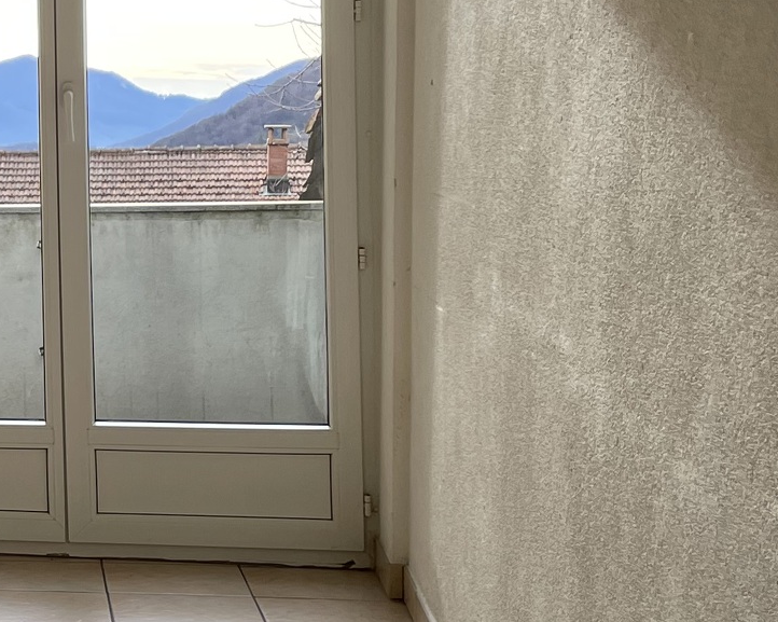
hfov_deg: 19.0
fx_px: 2071
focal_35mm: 90
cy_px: 184
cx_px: -343
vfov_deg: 17.0
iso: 32
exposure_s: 1/332
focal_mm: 4.2
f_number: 1.6
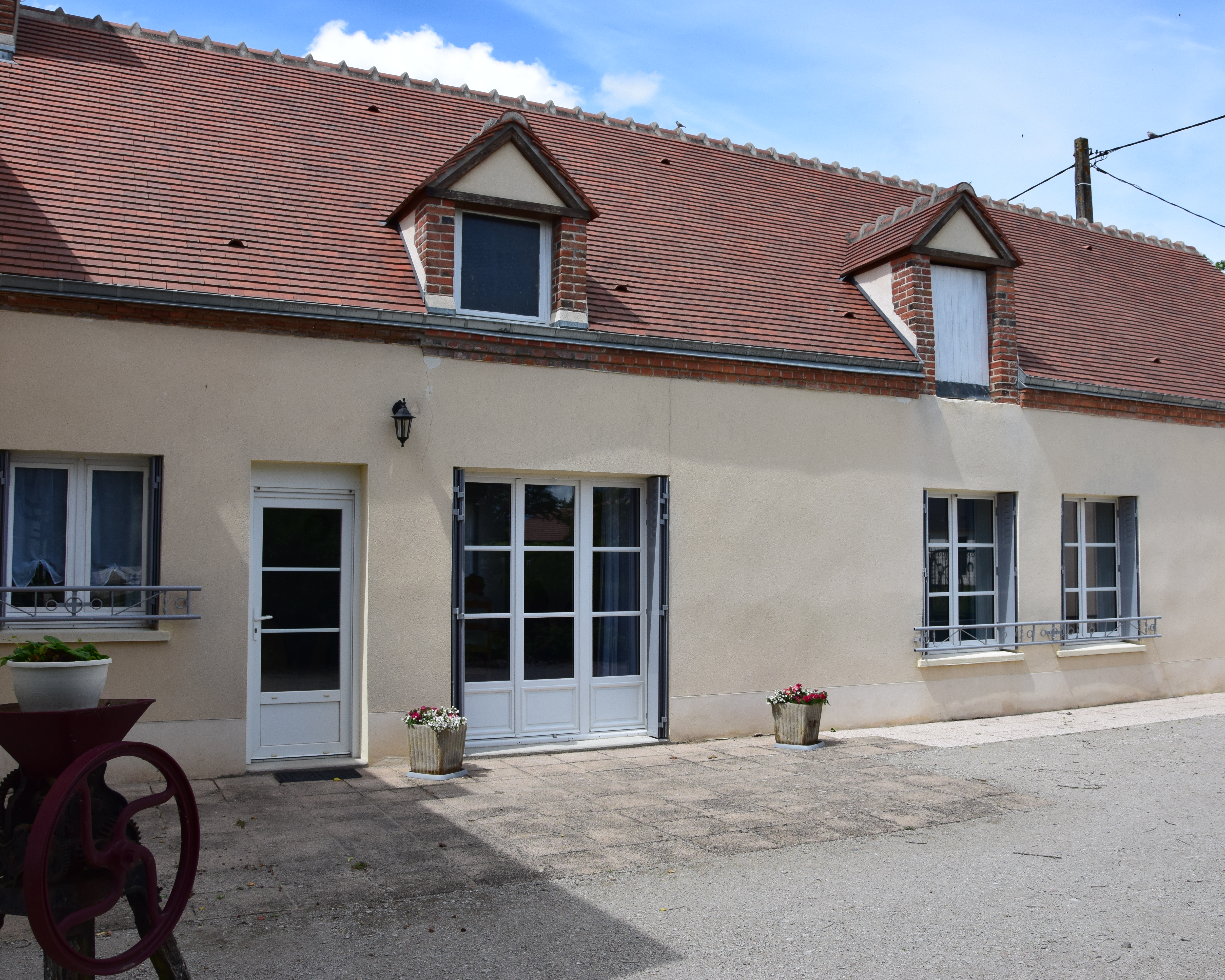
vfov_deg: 25.6
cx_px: 666
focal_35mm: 60
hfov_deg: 31.7
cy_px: 489
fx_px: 2160
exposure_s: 1/500
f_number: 11
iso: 360
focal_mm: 35
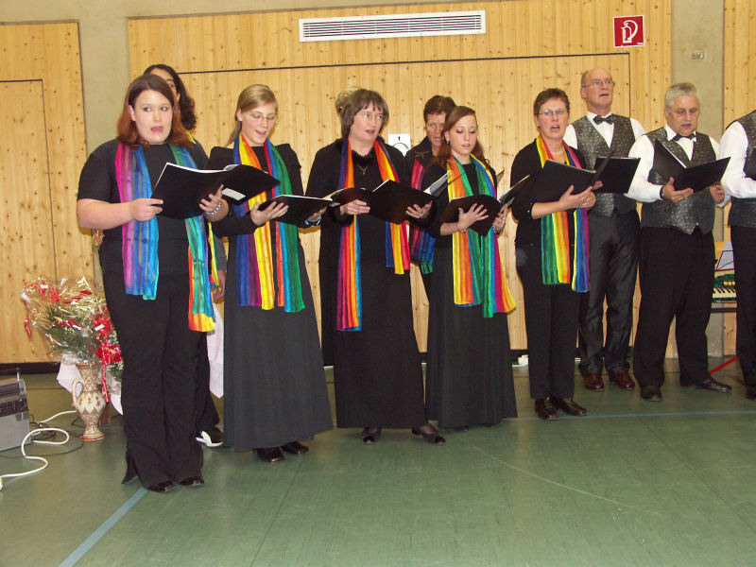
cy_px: 284
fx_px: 764
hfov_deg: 52.6
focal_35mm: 35
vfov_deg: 40.7
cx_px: 378
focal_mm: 9.14
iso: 200
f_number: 2.8
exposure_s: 1/50
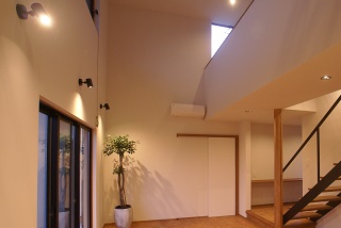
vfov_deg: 55.1
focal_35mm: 23
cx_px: 215
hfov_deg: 75.3
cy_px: 145
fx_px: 215
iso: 500
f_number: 4.5
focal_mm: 11
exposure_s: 1/25
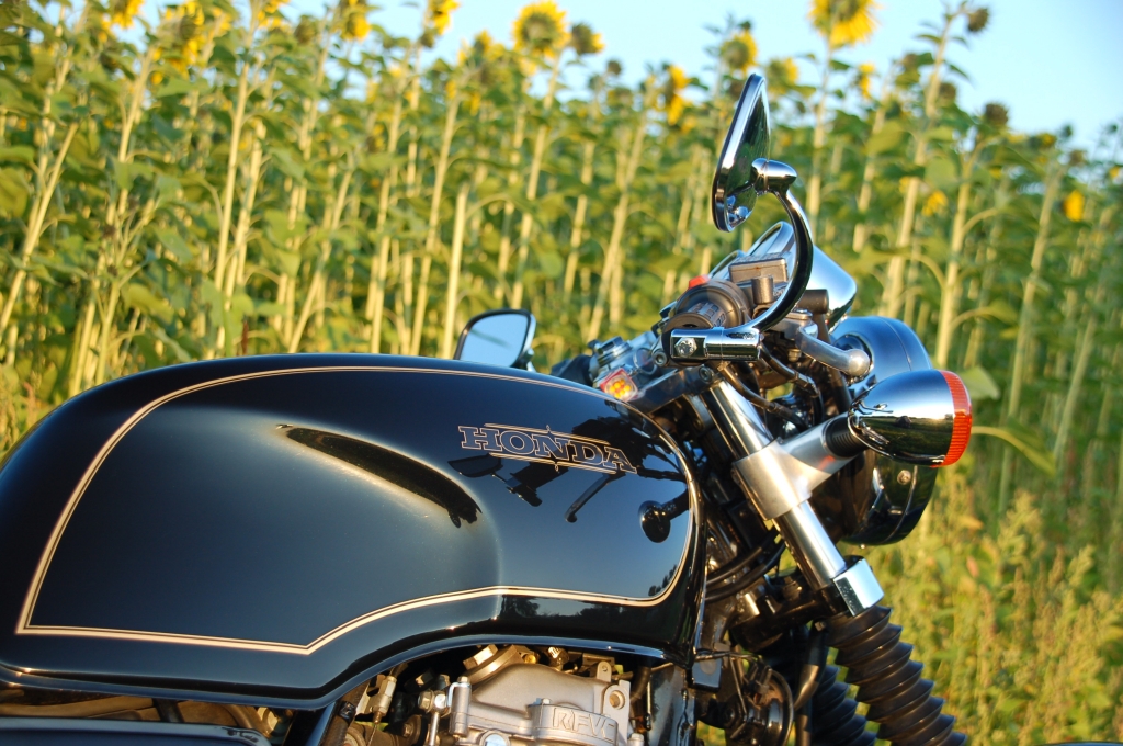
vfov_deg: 20.6
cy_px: 373
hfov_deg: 30.5
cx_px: 562
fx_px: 2056
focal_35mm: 66
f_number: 4.8
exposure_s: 1/60
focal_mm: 44
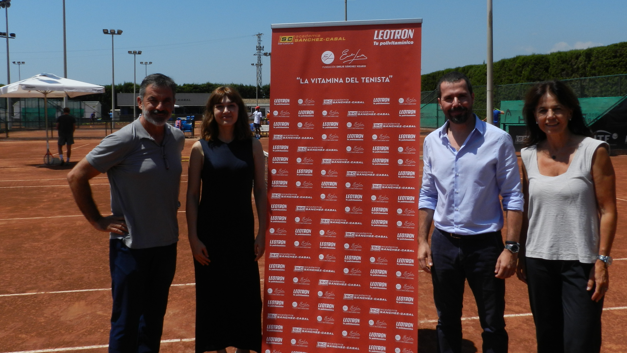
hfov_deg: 56.6
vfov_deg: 33.6
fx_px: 582
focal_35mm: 35
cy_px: 140
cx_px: 313
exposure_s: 1/800
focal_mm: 5.6
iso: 160
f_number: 6.3
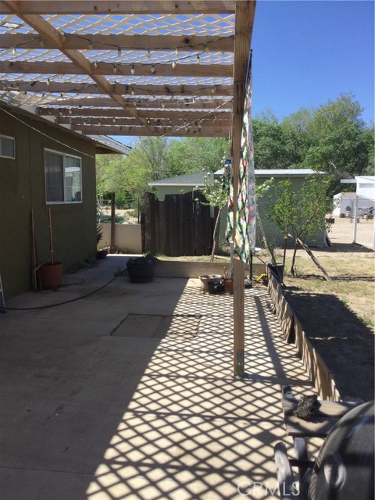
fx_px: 448
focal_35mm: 31
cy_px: 250
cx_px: 188
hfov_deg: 45.4
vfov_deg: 58.4
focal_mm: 3.3
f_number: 2.4
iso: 25
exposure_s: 1/1274
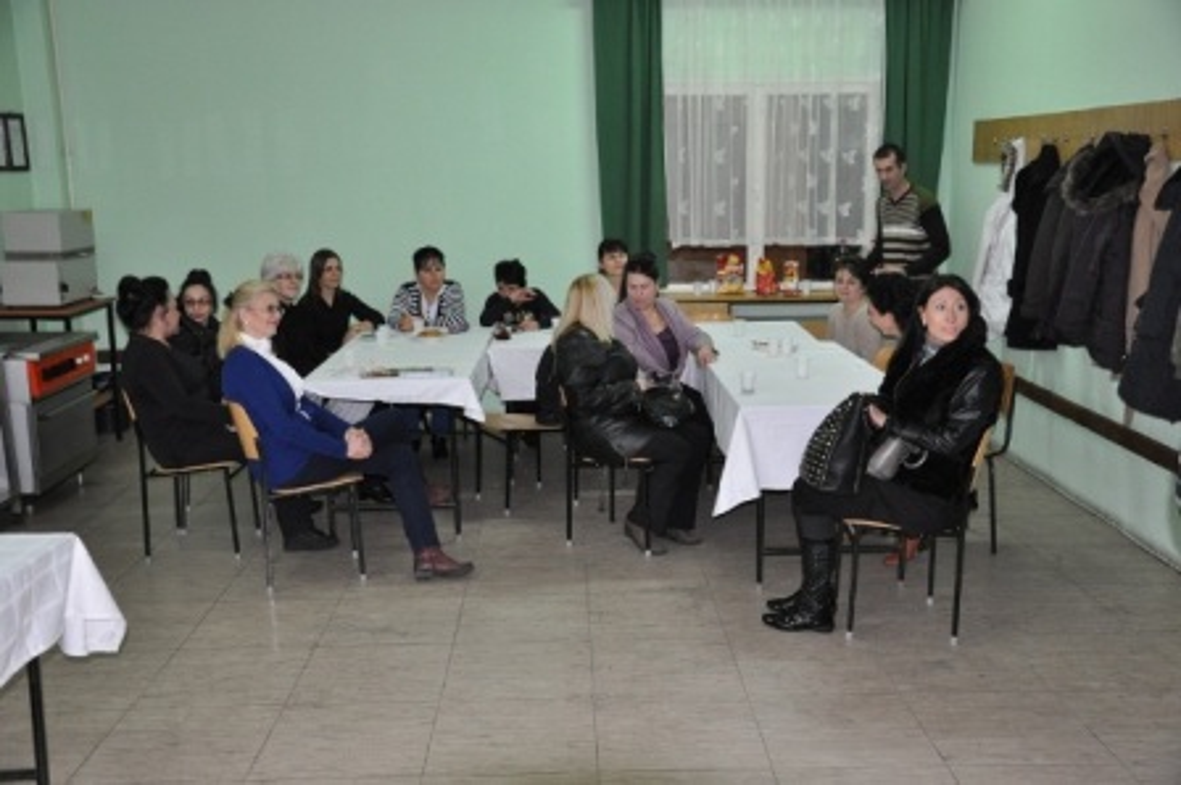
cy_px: 392
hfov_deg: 51.3
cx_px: 590
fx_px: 1229
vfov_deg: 35.4
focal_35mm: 38
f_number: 4
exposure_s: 1/60
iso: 800
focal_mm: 25
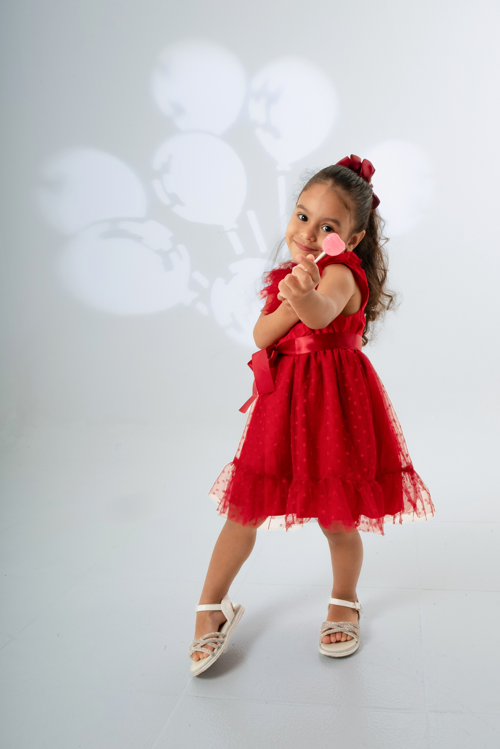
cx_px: 250
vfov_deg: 73.7
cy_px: 374
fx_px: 500
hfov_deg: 53.1
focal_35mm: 24
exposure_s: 1/125
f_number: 13
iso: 160
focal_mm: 16
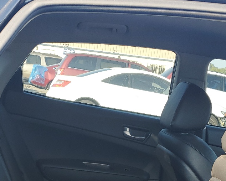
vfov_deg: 22.3
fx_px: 428
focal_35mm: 64
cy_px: 209
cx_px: 106
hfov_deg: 29.6
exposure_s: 1/179
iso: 50
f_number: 1.5
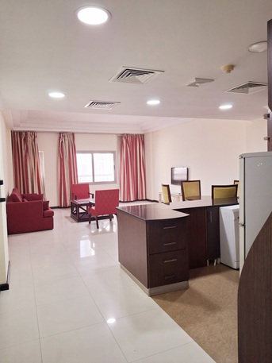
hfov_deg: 54.9
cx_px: 136
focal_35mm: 25
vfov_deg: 69.4
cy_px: 182
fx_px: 262
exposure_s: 1/120
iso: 200
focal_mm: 4.69
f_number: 1.8
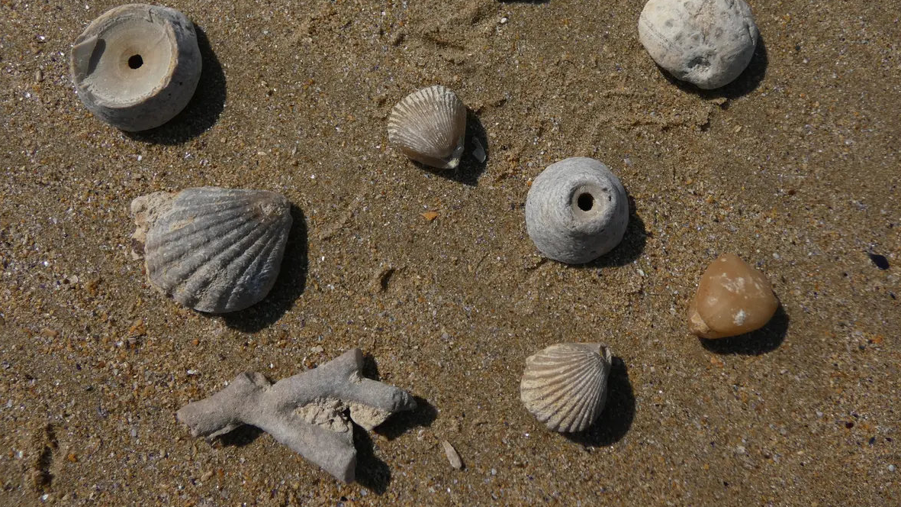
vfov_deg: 37.5
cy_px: 181
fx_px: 741
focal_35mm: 31
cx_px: 453
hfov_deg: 62.6
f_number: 3.2
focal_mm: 5
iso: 80
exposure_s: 1/3200
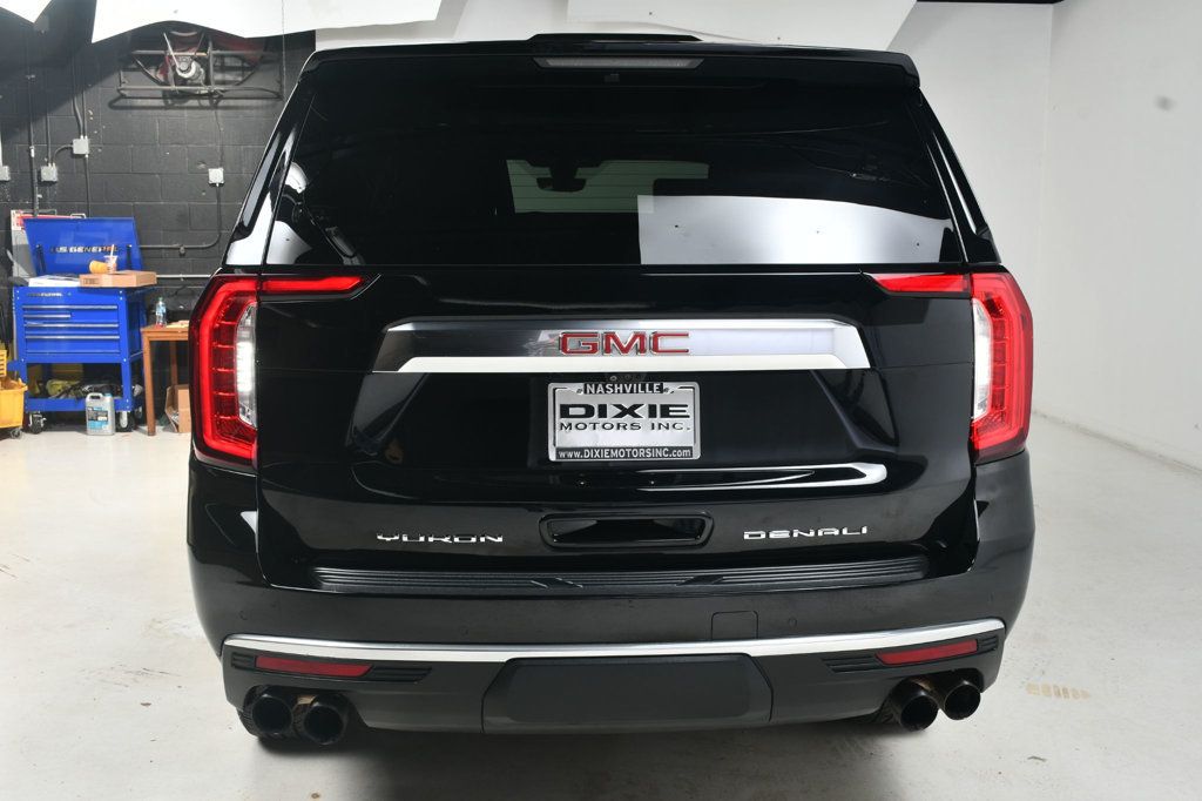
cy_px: 400
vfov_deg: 34.2
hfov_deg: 49.6
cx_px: 601
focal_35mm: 39
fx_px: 1302
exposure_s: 1/160
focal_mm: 26
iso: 100
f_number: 10
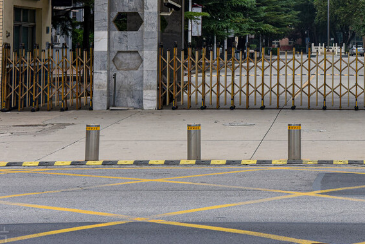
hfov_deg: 13.7
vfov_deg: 9.2
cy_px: -9
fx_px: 1501
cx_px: 326
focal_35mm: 148
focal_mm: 70
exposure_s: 1/1000
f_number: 5.6
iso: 400
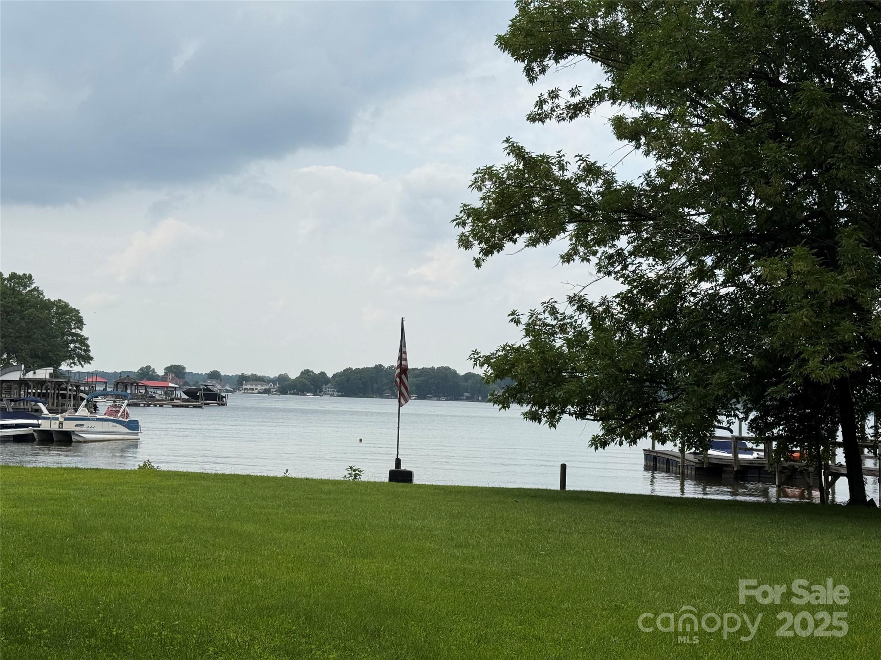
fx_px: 1222
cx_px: 440
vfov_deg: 30.3
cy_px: 330
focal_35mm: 48
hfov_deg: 39.7
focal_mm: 6.76
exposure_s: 1/5587
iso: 64
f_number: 1.78
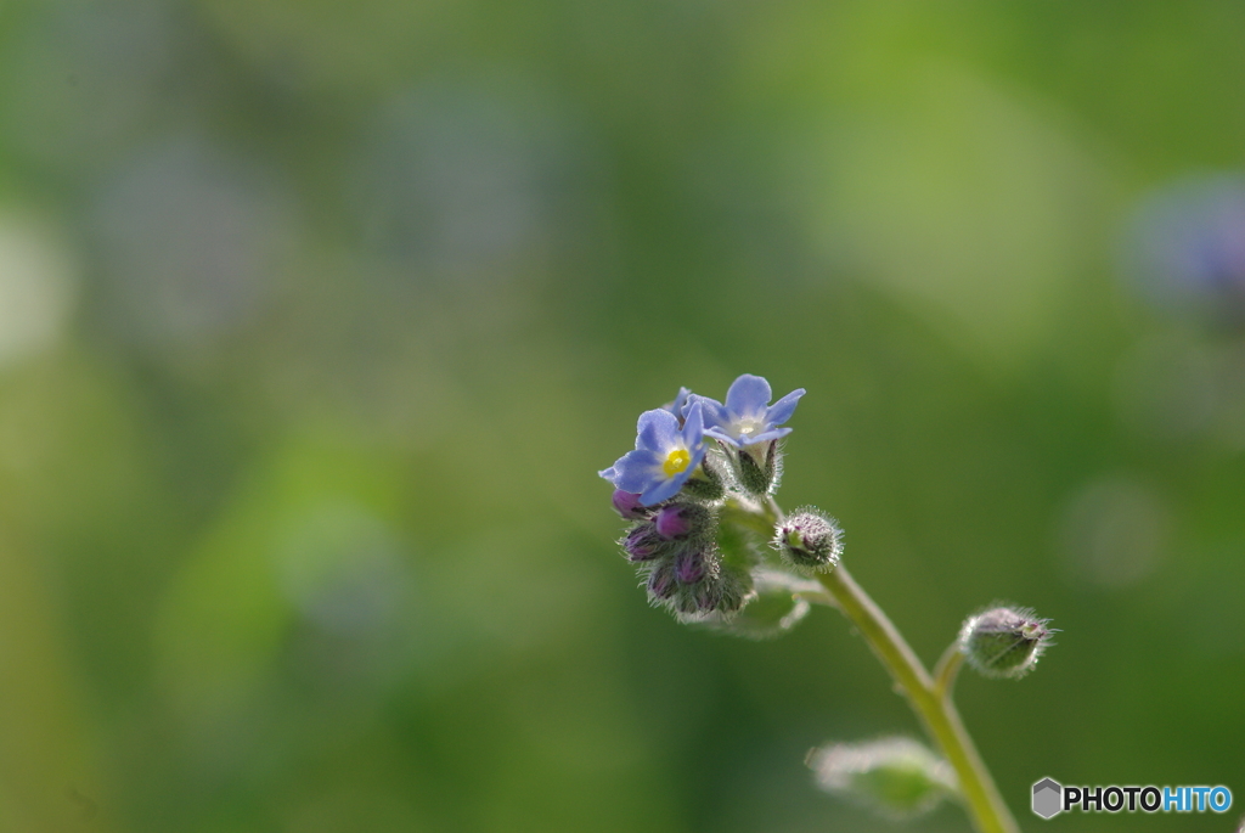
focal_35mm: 150
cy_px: 416
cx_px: 622
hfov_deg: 13.7
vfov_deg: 9.2
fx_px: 5193
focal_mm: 100
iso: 200
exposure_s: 1/180
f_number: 6.7
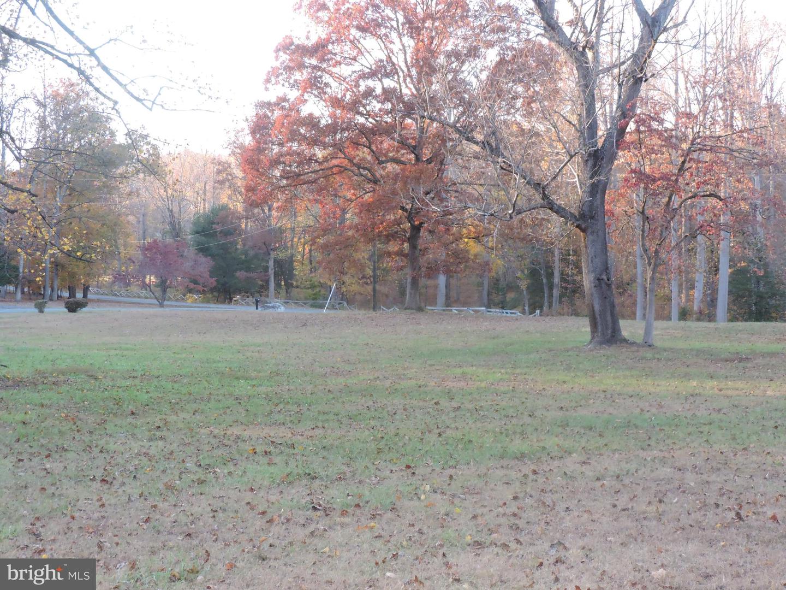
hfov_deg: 40.4
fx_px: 1067
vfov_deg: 30.9
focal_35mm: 47
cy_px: 295
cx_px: 393
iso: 800
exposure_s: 1/250
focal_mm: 8.4
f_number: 3.5
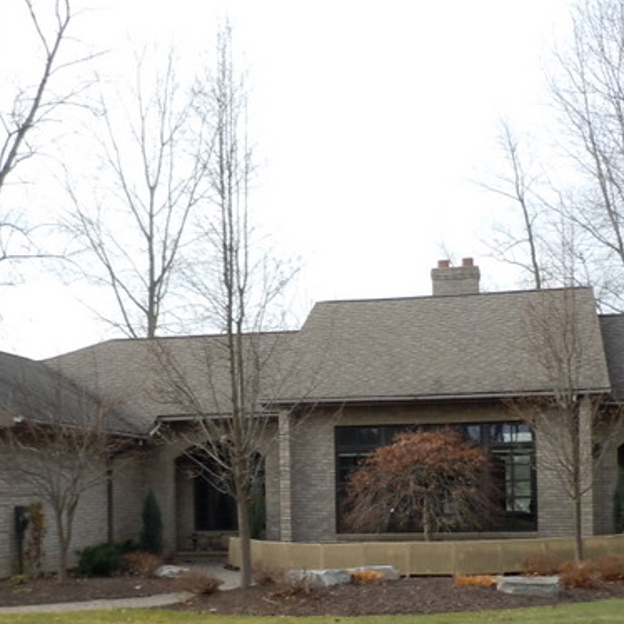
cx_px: 299
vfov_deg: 31.6
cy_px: 477
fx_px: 1081
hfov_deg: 32.2
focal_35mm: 53
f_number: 3.7
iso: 100
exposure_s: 1/250
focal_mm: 5
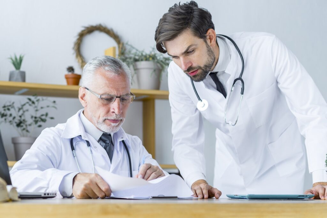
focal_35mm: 85
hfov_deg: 23.9
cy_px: 109
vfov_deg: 16.1
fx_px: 772
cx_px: 164
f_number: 3.2
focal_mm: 85
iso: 320
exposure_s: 1/160
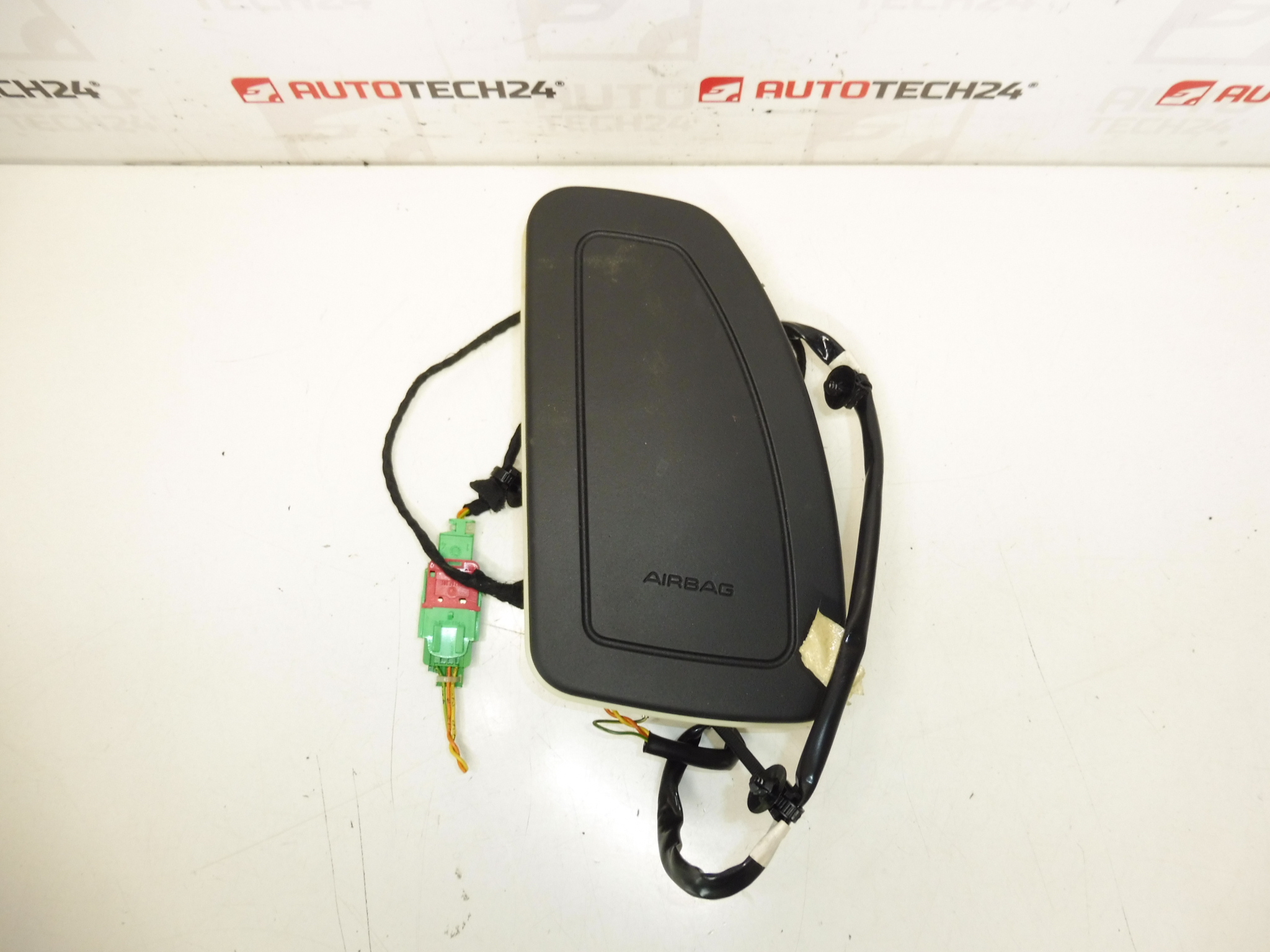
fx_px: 881
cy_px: 476
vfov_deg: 56.8
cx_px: 635
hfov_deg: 71.6
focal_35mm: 24
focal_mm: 4.3
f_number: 3.5
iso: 200
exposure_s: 1/60
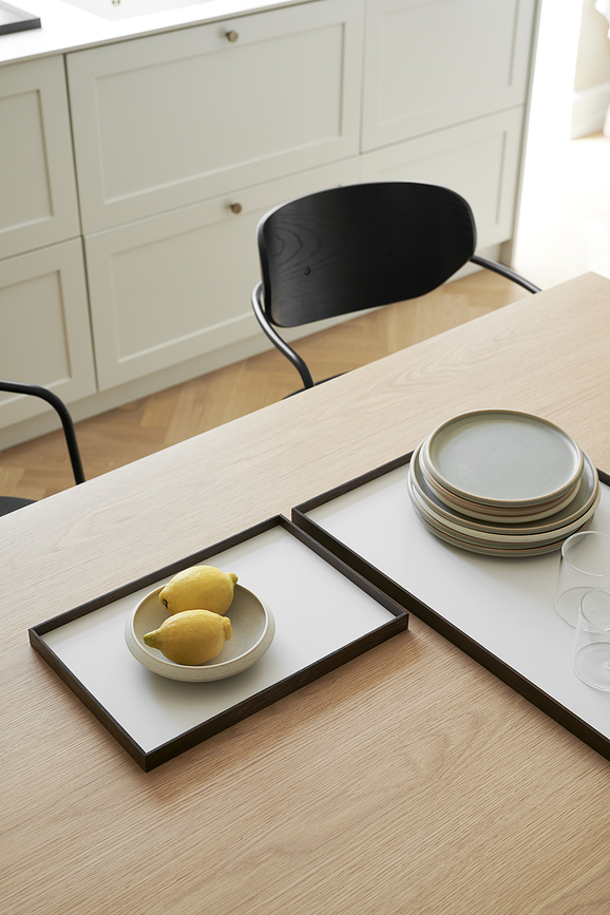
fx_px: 1271
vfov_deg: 39.6
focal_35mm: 50
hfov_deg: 27.0
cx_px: 305
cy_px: 458
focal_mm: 50
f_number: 8
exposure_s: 1/4
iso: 100
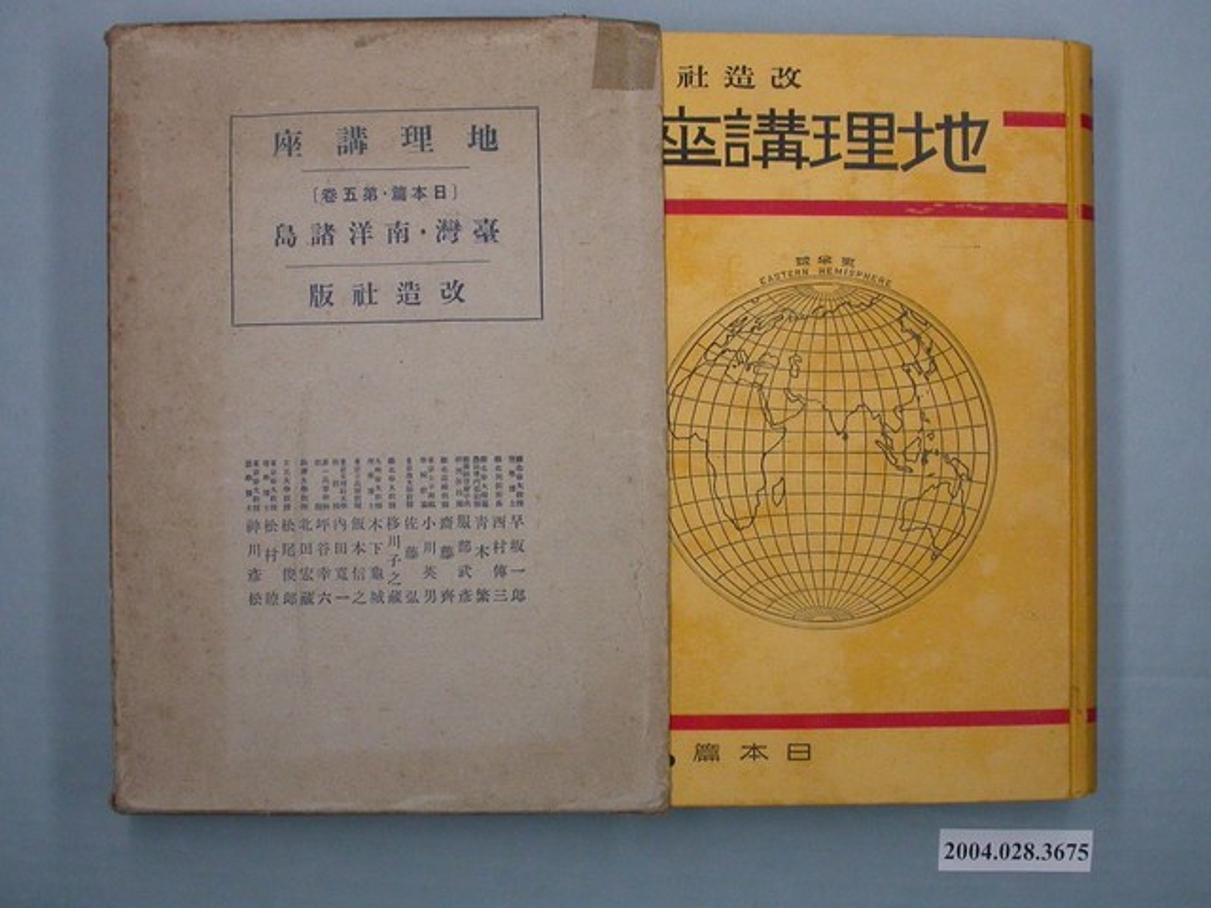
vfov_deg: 32.2
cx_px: 606
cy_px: 454
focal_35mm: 45
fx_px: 1574
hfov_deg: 42.1
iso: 200
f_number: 6.3
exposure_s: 1/30
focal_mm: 9.5
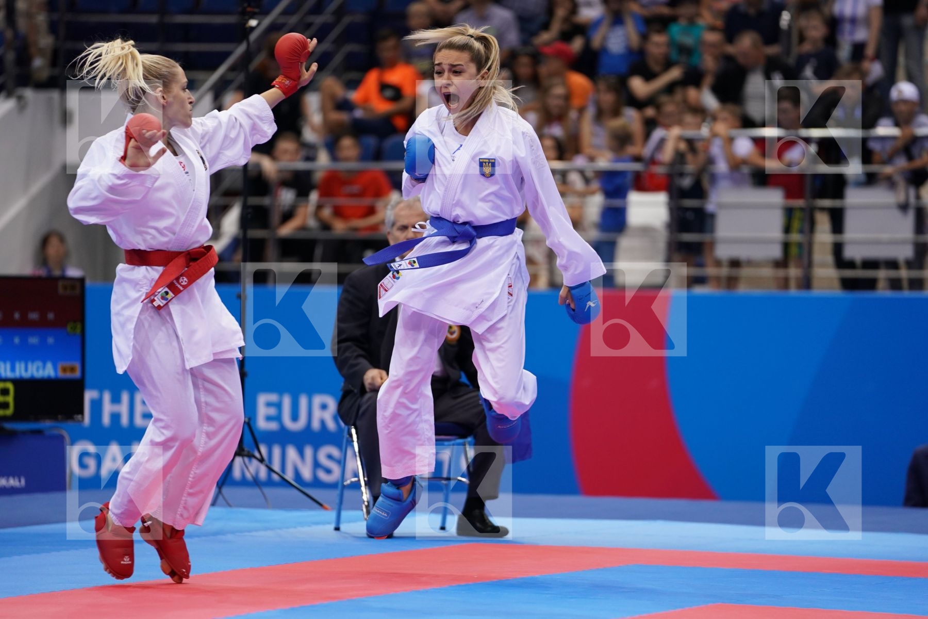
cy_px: 310
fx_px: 5155
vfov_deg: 6.9
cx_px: 464
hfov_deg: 10.3
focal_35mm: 200
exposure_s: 1/1000
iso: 1250
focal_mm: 200
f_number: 2.8
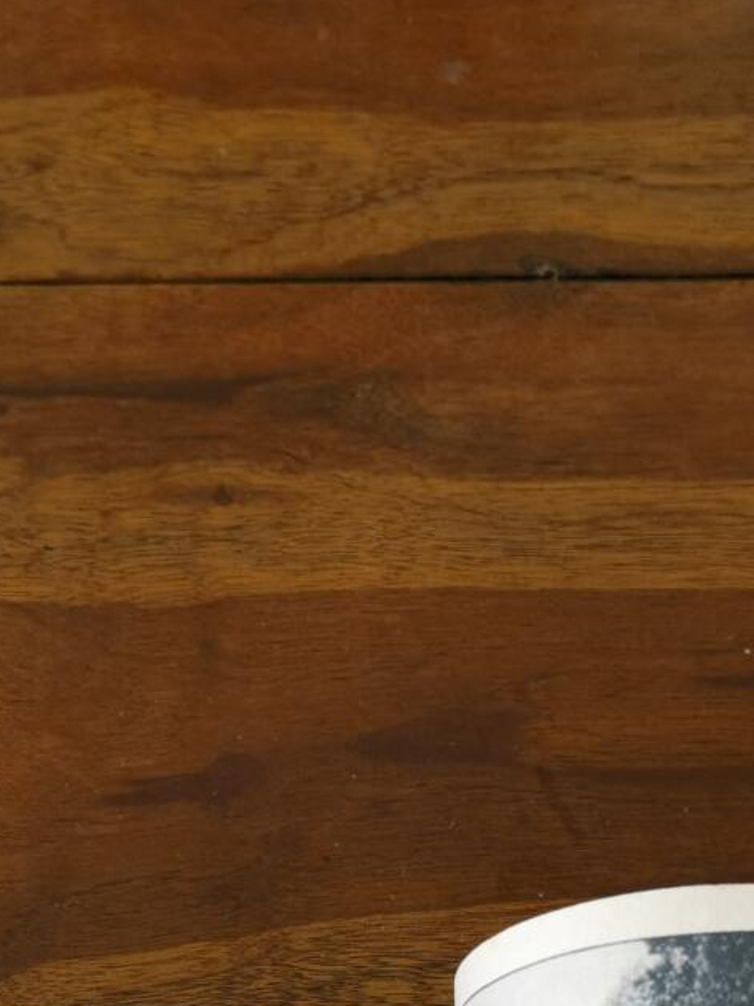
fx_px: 2237
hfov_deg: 19.1
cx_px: 325
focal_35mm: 77
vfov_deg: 24.7
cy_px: 875
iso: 100
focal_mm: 6.67
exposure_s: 1/120
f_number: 1.9
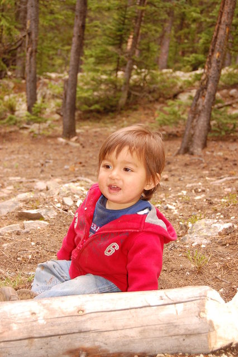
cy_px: 178
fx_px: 596
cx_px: 119
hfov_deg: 22.6
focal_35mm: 60
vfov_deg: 33.4
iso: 400
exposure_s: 1/160
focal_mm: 40
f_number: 5
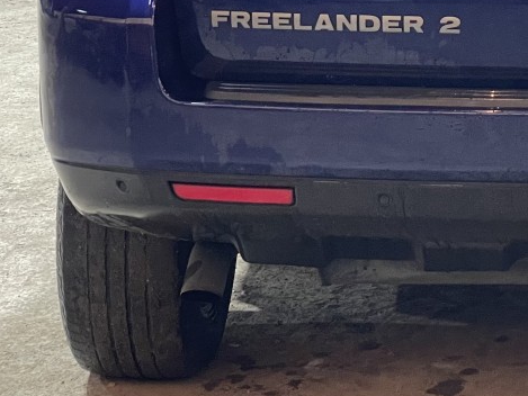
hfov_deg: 13.6
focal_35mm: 142
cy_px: -82
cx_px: 574
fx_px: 2166
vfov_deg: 10.3
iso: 320
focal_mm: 6
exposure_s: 1/60
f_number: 2
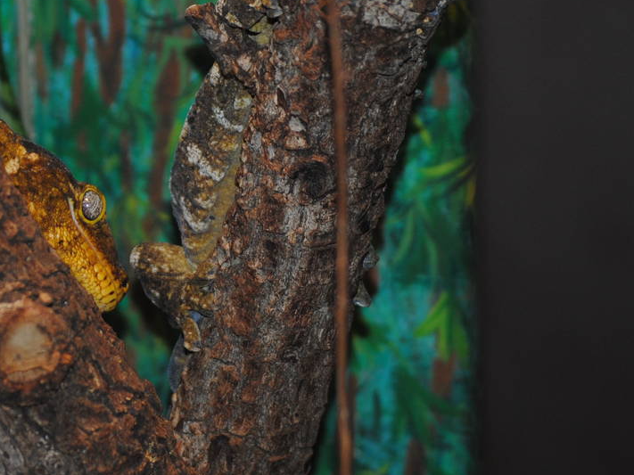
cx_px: 156
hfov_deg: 8.9
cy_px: 193
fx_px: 4047
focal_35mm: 221
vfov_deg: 6.7
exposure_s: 1/60
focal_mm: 68
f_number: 4.2
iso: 200
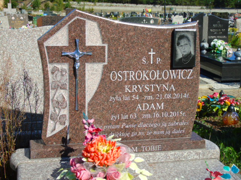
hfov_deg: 31.2
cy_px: 90
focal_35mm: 62
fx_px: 432
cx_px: 120
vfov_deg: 23.7
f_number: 4.5
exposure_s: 1/640
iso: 80
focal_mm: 11
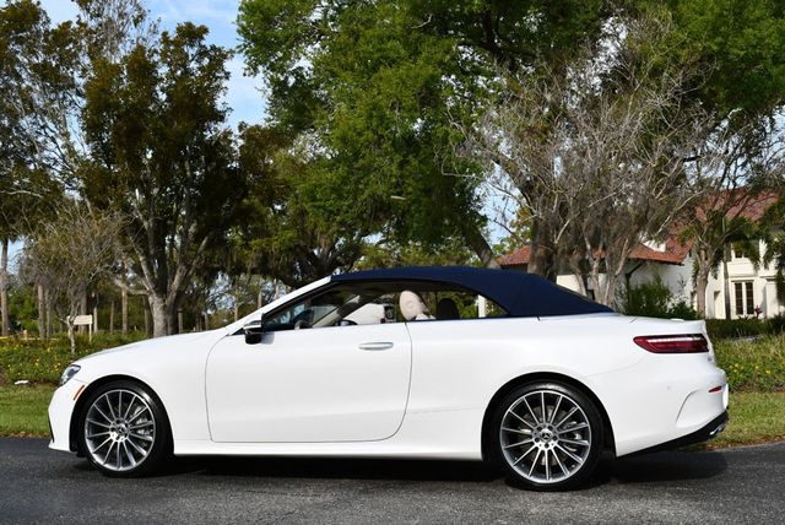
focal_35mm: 44
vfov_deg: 30.6
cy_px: 262
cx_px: 392
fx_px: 960
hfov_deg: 44.5
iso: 100
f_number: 9
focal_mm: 22
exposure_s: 1/320
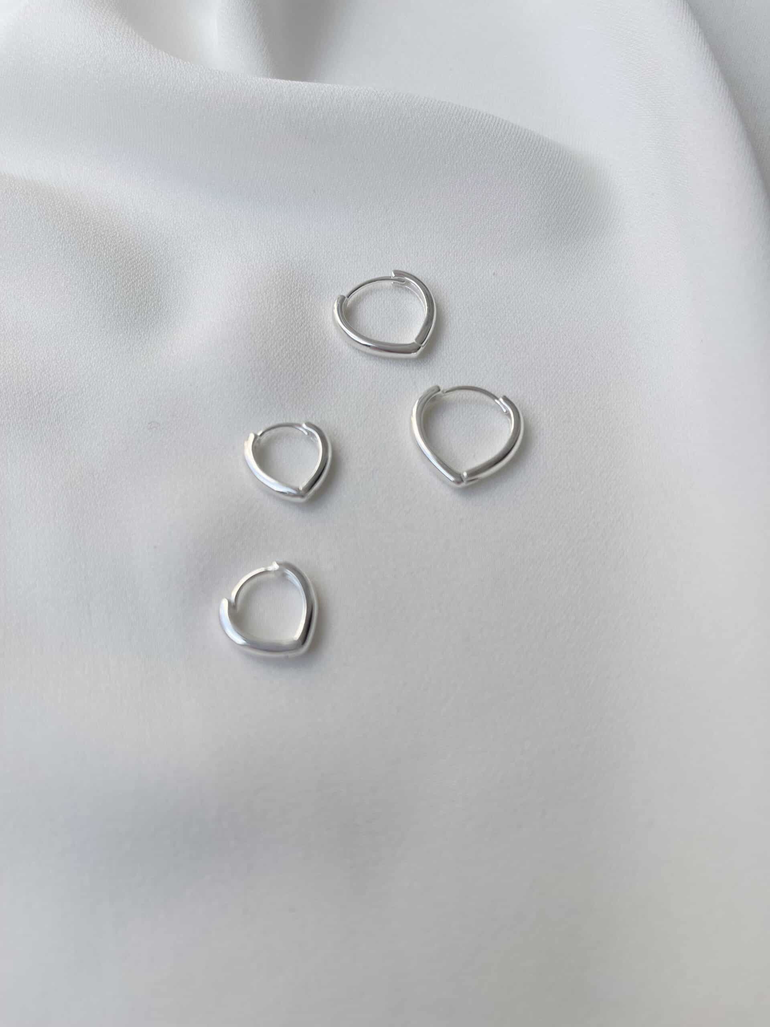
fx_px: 771
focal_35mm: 26
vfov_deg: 67.3
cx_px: 385
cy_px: 514
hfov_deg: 53.1
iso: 32
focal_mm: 5.1
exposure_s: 1/1795
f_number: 1.6
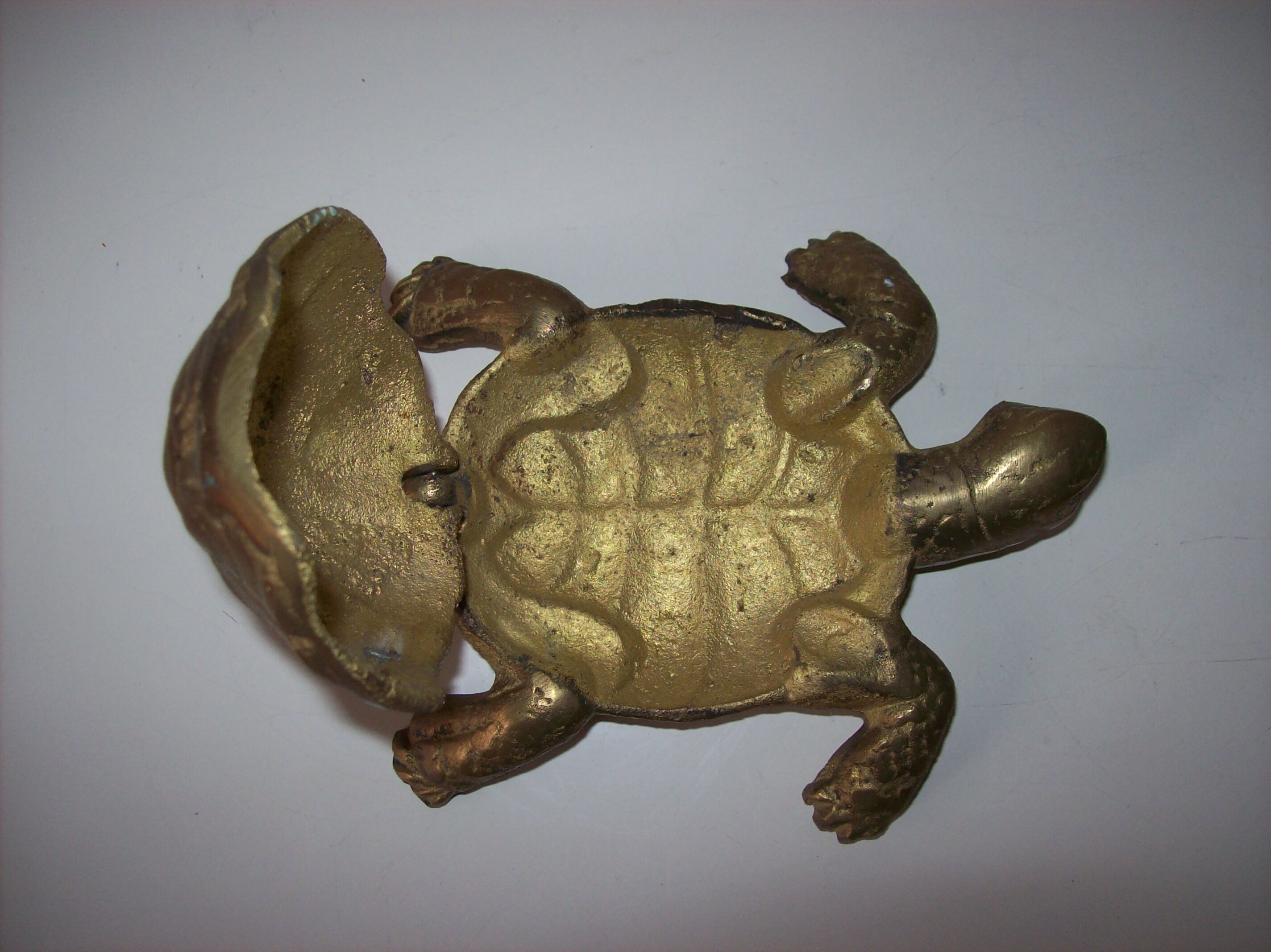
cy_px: 476
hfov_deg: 51.4
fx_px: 1321
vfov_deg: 39.6
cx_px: 636
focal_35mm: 36
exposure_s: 1/64
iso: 80
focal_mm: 6
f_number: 2.7
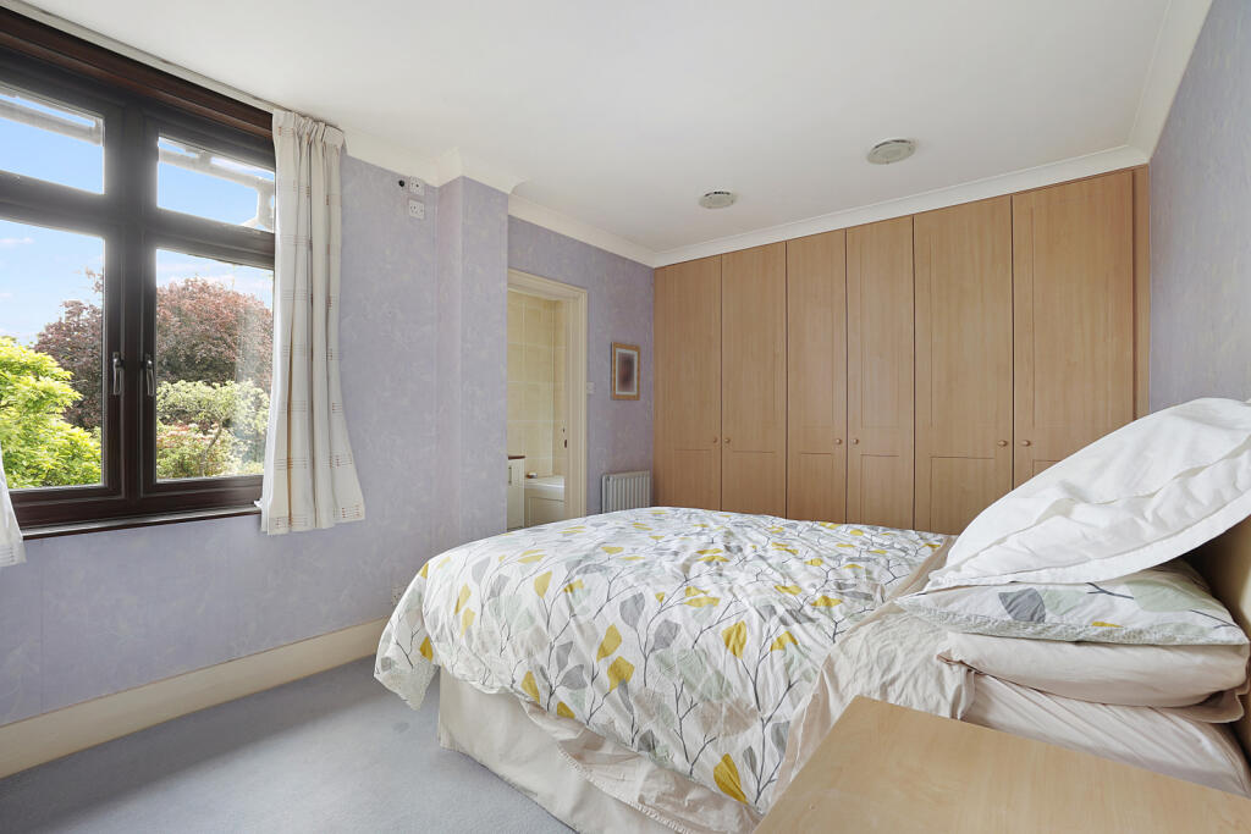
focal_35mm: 15
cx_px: 626
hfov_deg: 100.4
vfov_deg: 77.3
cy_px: 417
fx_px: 521
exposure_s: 1/8
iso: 200
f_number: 9
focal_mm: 10
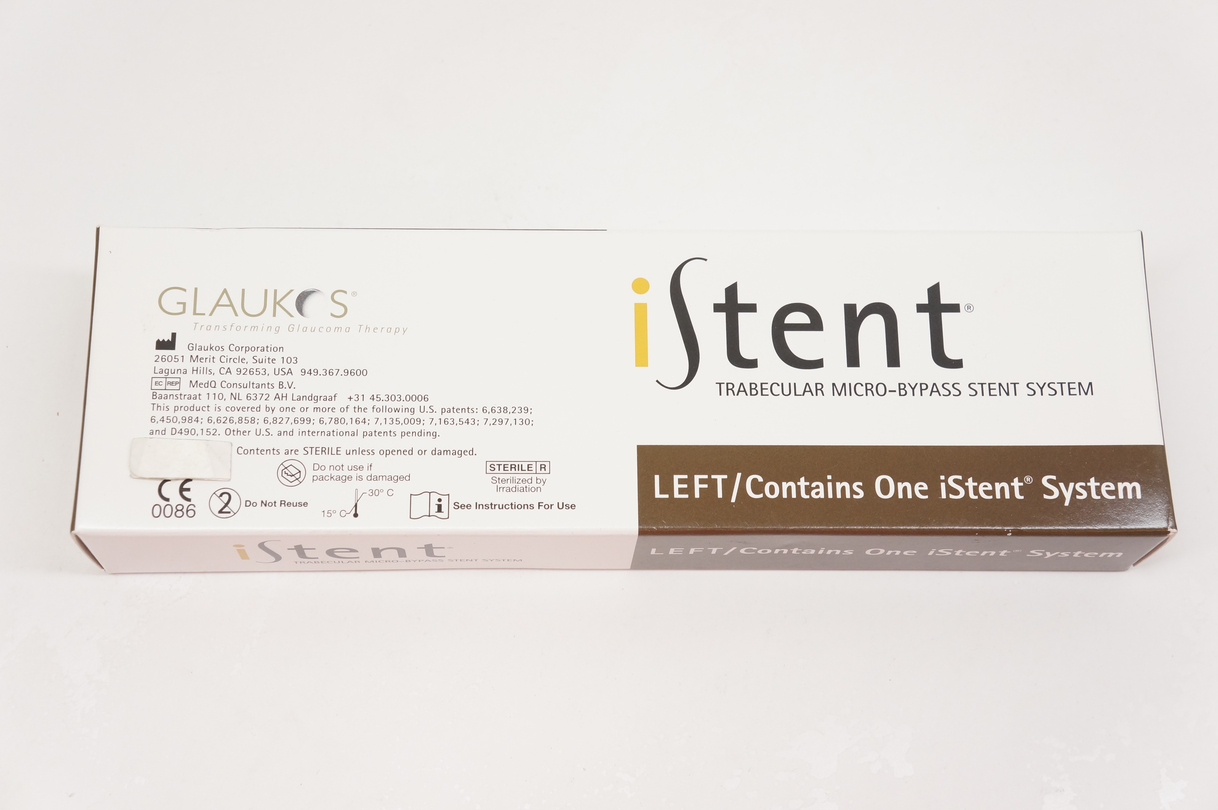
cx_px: 609
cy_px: 405
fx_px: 1774
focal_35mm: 52
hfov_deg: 37.9
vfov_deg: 25.7
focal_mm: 35
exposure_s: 1/100
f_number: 7.1
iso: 800
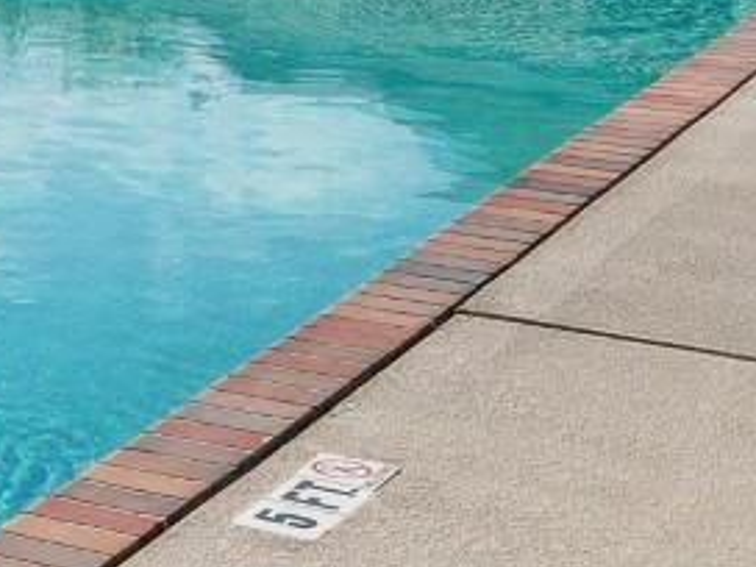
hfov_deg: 14.1
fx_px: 2752
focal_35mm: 126
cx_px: -545
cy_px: -553
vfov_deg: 10.8
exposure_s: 1/1500
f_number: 2.8
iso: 130
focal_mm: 8.38
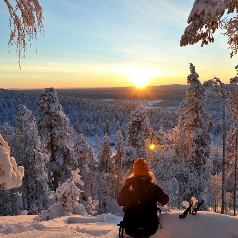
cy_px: 118
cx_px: 146
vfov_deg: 47.2
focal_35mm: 35
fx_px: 272
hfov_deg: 46.9
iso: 200
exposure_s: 1/200
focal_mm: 18
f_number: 7.1
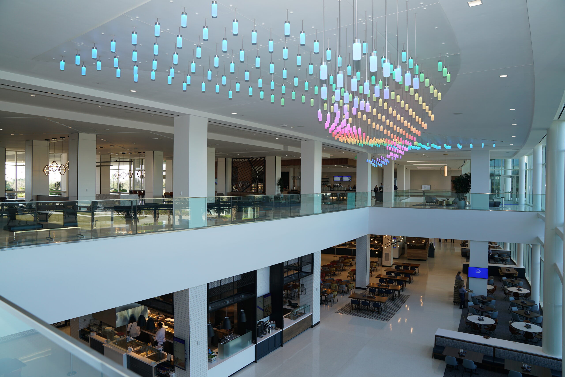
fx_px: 377
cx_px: 282
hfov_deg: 73.7
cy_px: 188
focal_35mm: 24
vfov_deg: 53.2
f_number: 4
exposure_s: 1/160
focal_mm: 24
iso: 160
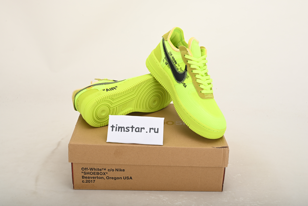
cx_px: 154
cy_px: 103
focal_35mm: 43
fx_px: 368
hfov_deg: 45.4
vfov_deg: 31.2
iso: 100
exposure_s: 1/200
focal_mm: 43
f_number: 13
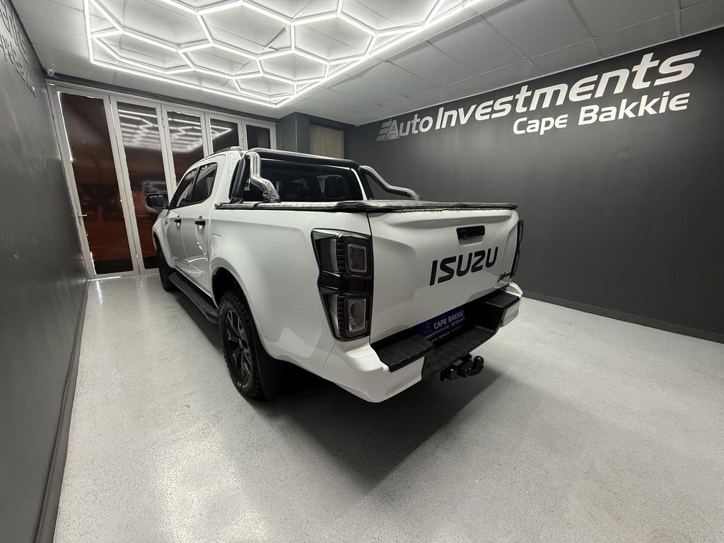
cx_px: 362
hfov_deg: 102.1
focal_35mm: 14
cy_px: 272
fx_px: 293
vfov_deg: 85.7
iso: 320
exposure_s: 1/99
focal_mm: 2.22
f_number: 2.2
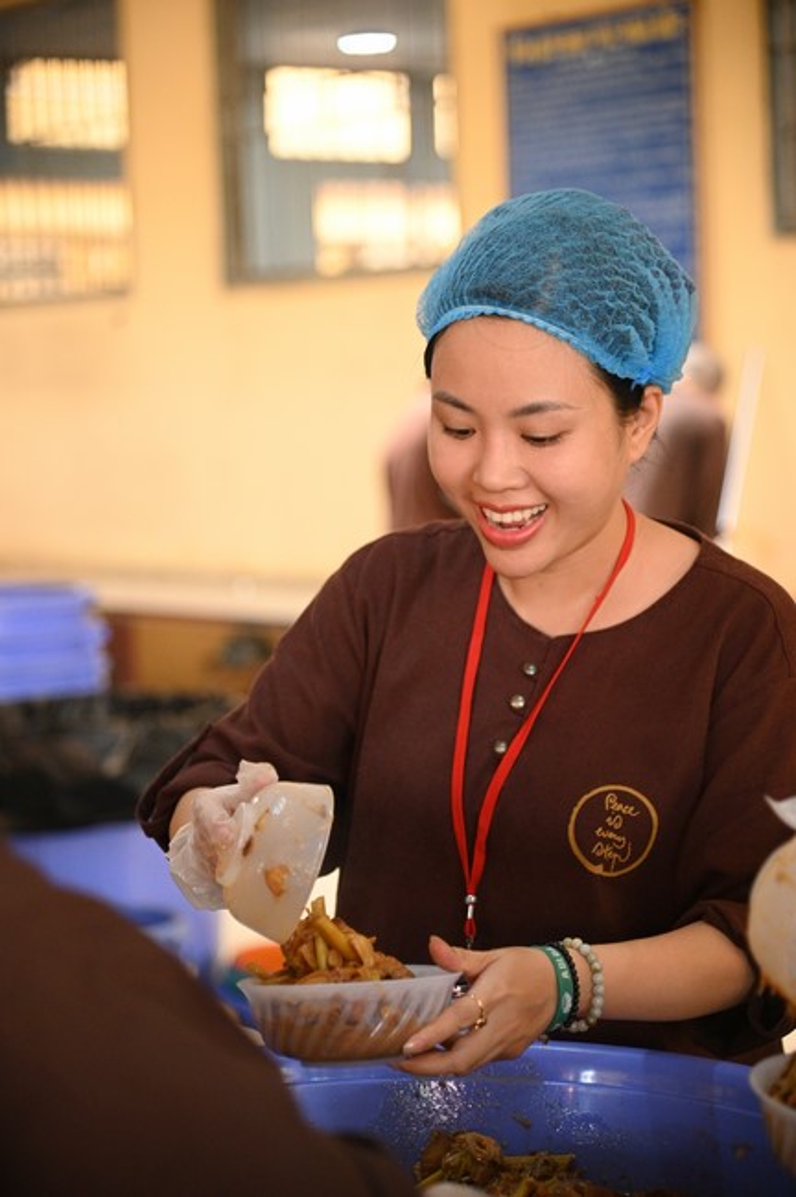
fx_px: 2858
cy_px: 598
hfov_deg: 15.9
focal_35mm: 86
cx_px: 398
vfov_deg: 23.7
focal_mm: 86
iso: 5000
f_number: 4
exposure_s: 1/250
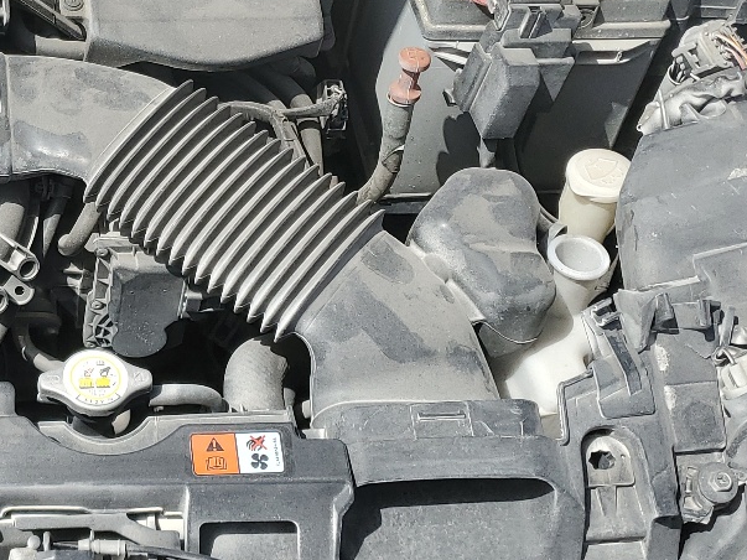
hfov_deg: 26.5
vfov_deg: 21.3
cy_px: 254
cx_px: -20
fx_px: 1489
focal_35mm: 69
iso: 50
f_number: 1.5
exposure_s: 1/3333
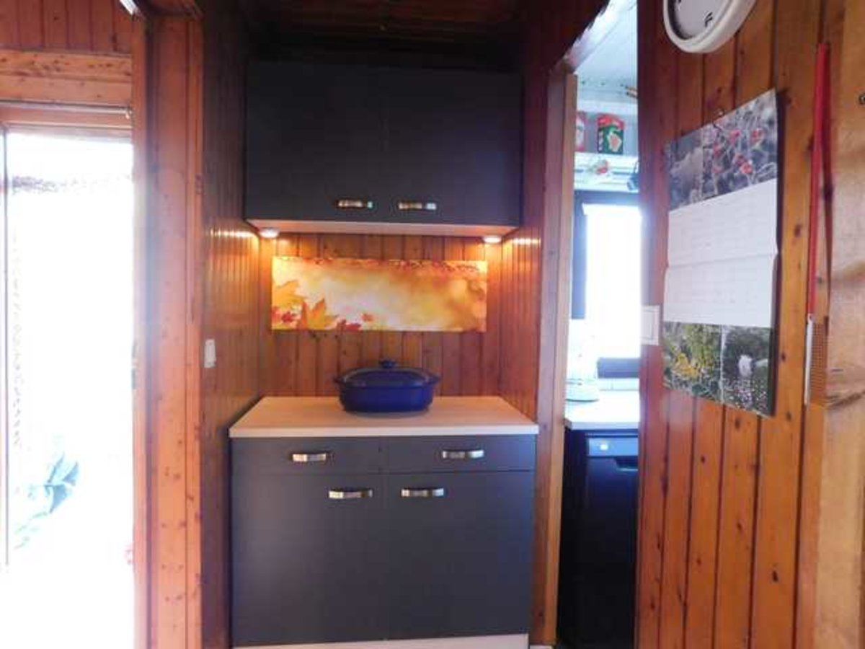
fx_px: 575
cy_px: 324
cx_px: 432
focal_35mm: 23
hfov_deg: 73.9
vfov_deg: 58.9
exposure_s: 1/8
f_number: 3
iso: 720
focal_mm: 4
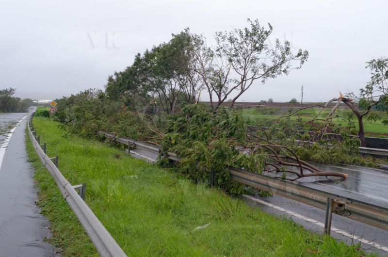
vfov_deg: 36.7
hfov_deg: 53.2
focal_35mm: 36
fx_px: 387
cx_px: 194
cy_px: 128
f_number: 8
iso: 1000
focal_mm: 24
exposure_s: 1/160
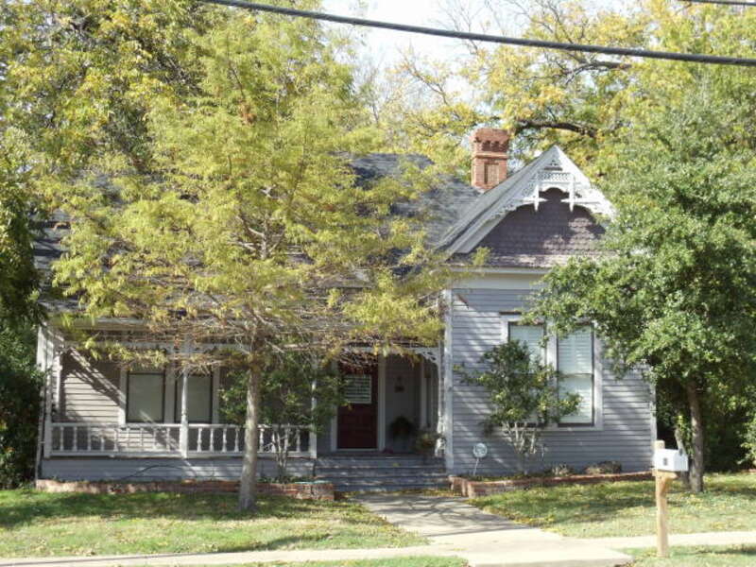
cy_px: 284
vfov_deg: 19.9
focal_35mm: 74
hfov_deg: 26.3
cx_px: 378
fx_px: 1616
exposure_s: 1/250
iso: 100
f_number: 4.4
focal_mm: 10.12
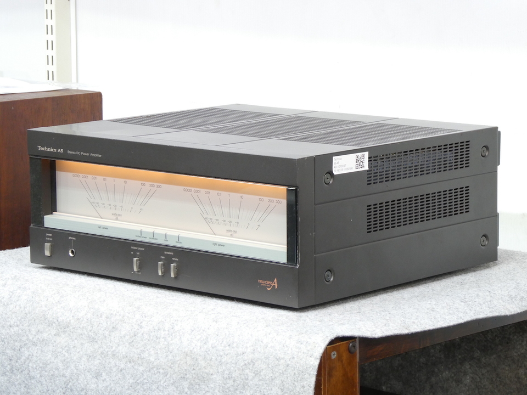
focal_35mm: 124
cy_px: 198
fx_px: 1888
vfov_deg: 12.0
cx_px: 264
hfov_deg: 15.9
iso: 200
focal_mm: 22.3
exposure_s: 1/4
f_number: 5.2
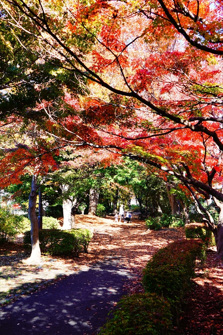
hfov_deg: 36.9
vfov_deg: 53.1
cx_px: 112
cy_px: 168
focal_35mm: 36
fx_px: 335
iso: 100
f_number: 5
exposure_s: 1/80
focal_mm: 24
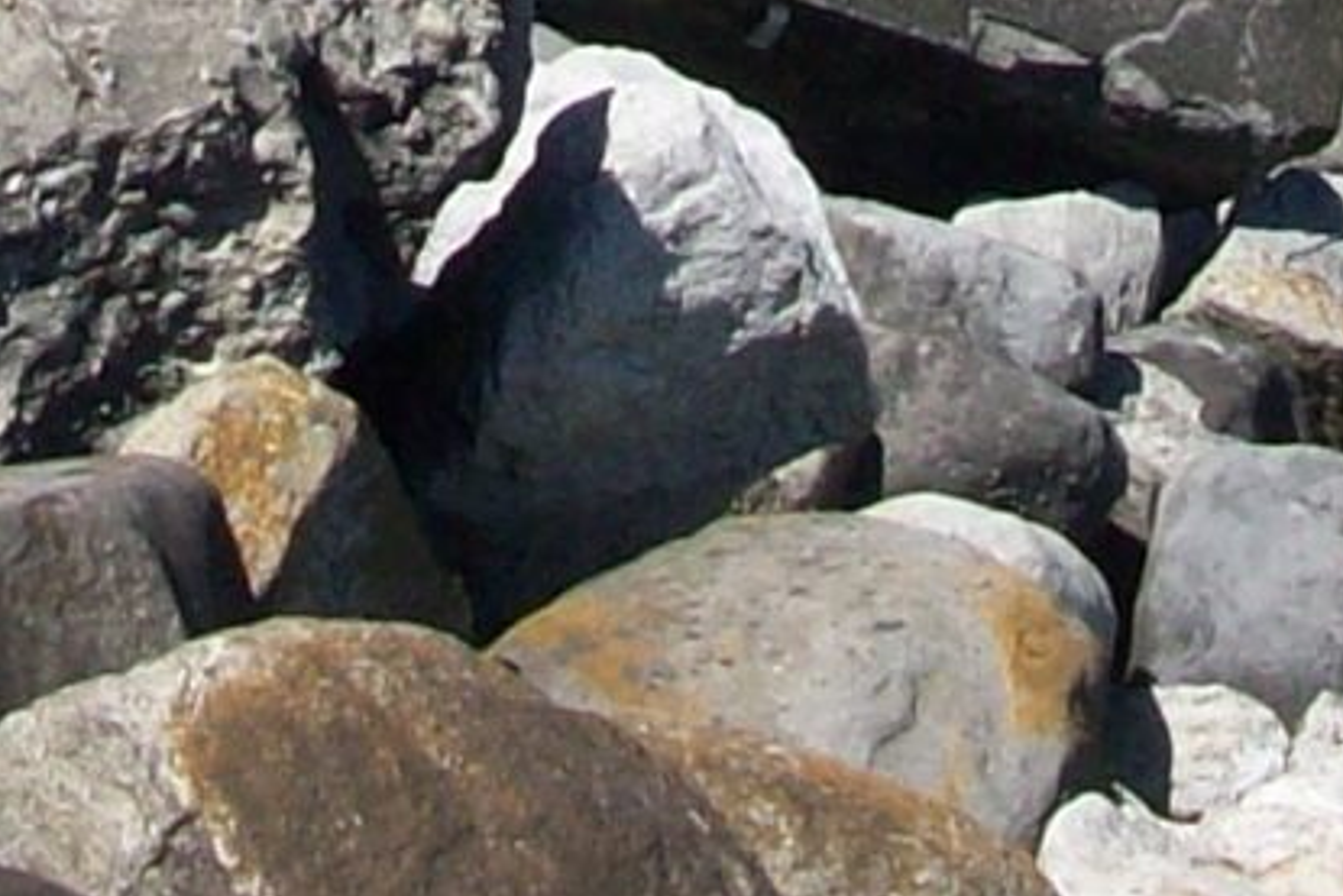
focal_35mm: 218
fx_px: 8135
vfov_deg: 5.7
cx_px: 515
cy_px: -2177
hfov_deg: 9.4
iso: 64
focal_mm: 5.7
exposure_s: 1/349
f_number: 5.5
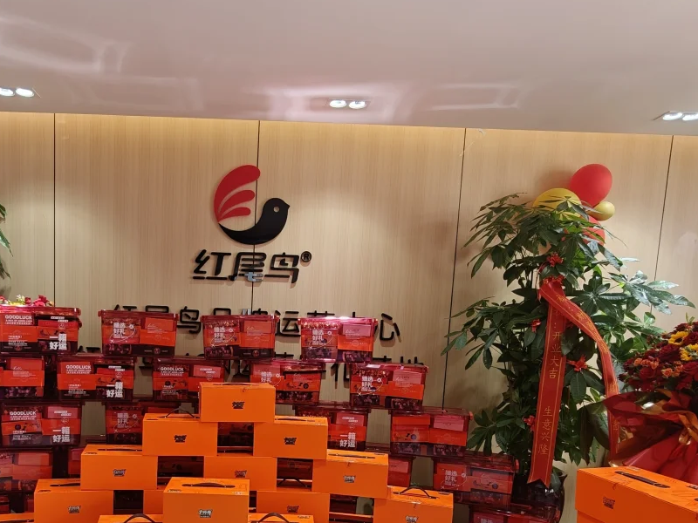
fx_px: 544
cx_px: 252
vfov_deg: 49.2
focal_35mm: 27
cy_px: 396
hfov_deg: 64.2
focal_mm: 2.3
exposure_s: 1/60
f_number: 2
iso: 640
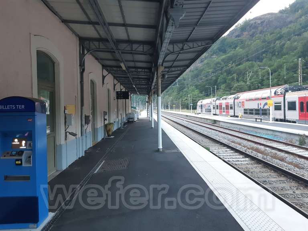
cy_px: 116
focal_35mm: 26
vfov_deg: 53.1
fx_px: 231
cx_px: 154
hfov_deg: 67.3
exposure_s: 1/25
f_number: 1.7
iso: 200
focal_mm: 3.92
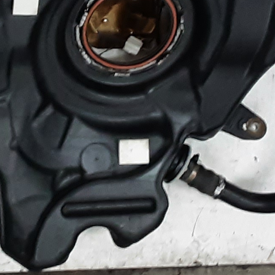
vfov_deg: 14.4
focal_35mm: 120
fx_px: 1079
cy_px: 25
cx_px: 17
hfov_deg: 14.4
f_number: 1.9
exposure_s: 1/50
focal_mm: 2.91
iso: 200
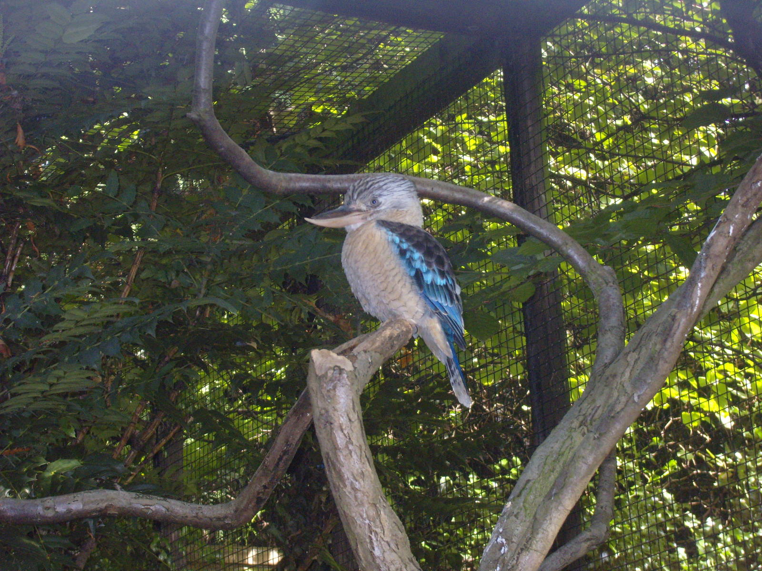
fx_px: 2311
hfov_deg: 18.7
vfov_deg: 14.1
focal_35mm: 105
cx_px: 381
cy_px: 286
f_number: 5.1
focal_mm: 22.2
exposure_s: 1/60
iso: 377
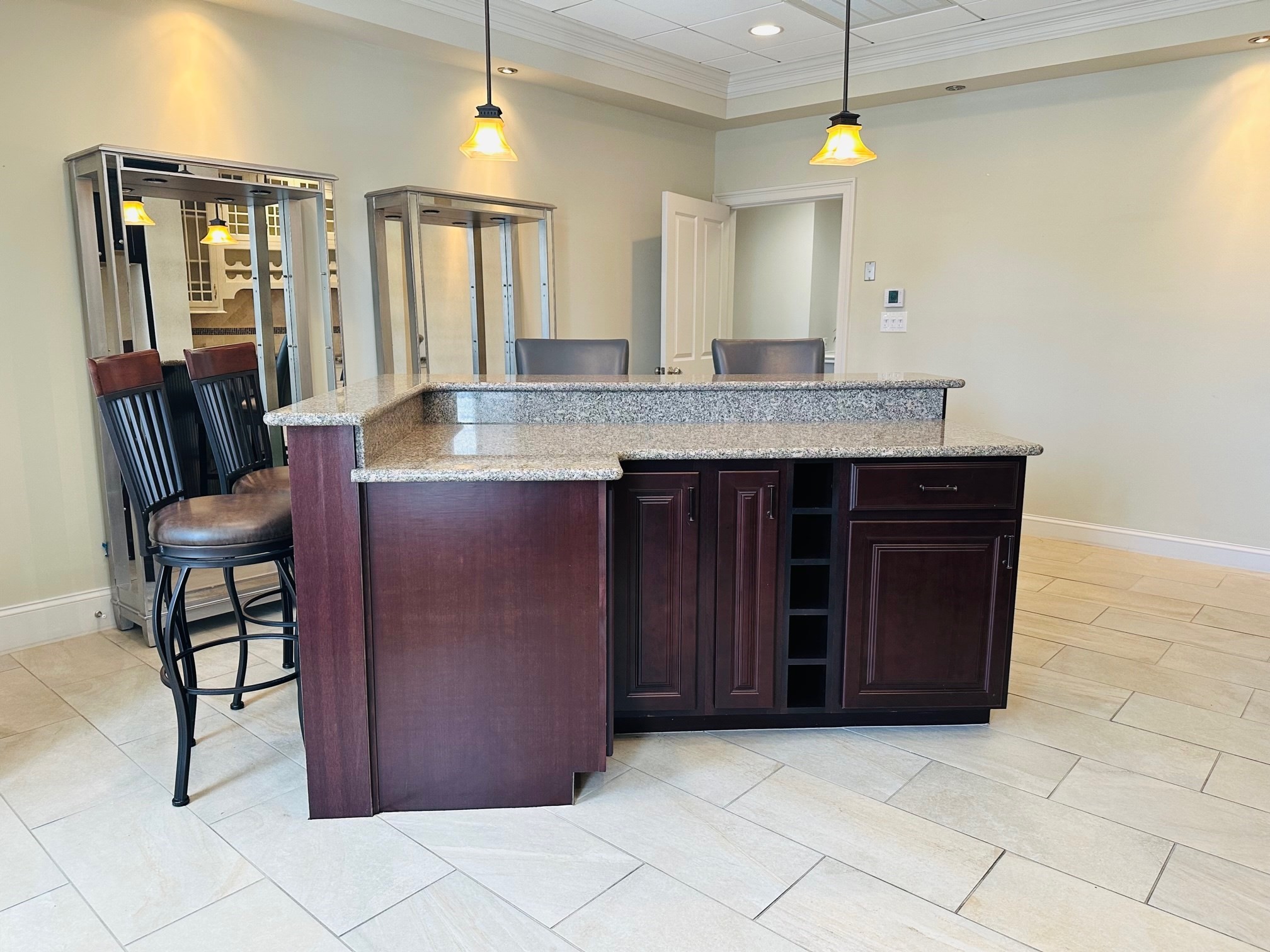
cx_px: 635
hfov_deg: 71.6
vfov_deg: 56.8
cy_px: 476
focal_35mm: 24
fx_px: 881
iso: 200
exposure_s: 1/120
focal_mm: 6.86
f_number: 1.78
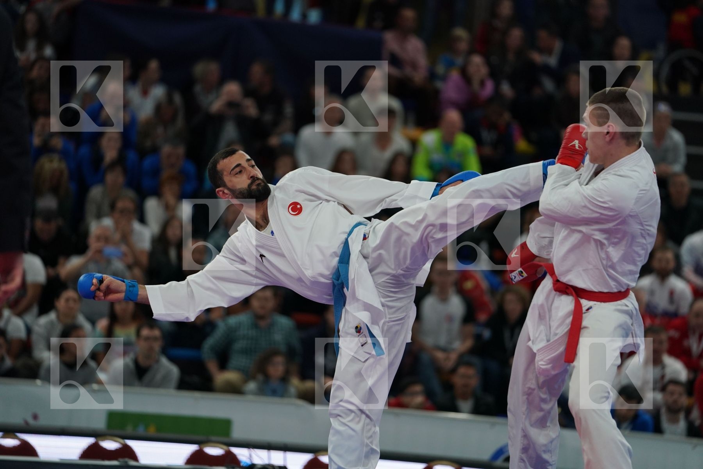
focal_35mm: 200
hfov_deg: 10.3
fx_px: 3905
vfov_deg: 6.9
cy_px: 234
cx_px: 352
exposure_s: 1/1000
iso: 1250
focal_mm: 200
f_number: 2.8
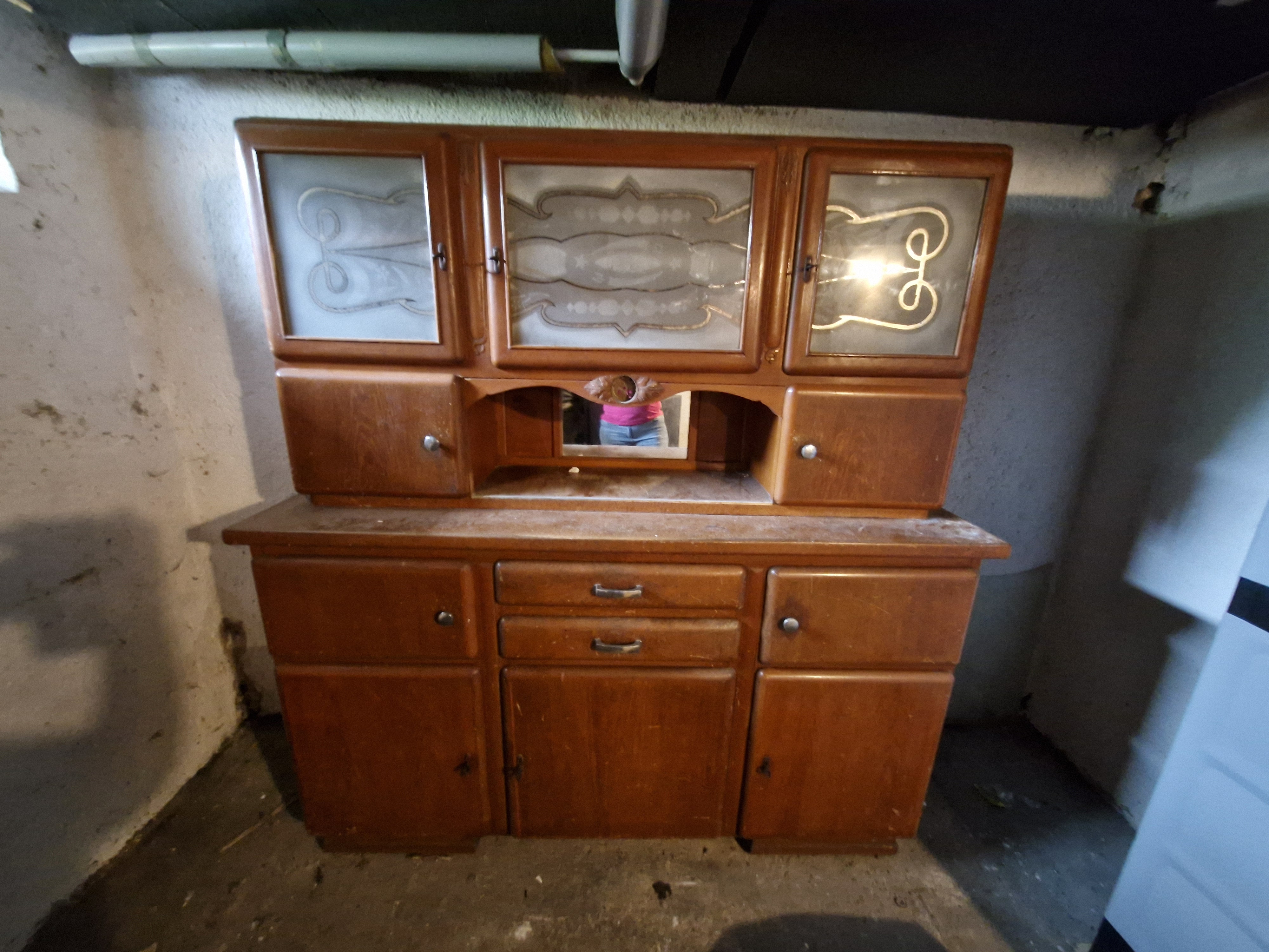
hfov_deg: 106.2
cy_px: 476
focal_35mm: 13
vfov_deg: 89.9
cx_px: 634
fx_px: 477
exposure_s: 1/25
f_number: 2.2
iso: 1000
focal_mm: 1.74
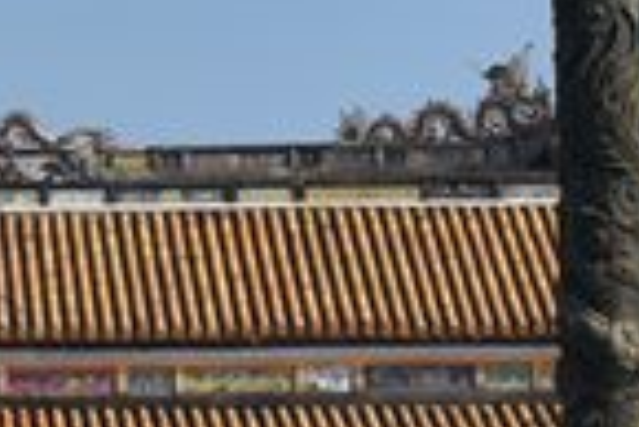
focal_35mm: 287
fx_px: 5091
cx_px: 57
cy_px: 284
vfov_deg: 4.8
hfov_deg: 7.2
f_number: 7.1
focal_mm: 27
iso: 100
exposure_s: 1/400
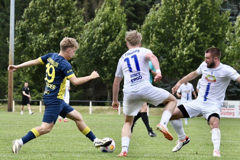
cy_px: 80
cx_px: 120
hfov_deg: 7.9
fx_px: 1733
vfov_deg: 5.3
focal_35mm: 260
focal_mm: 260
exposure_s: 1/1600
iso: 5000
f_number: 16
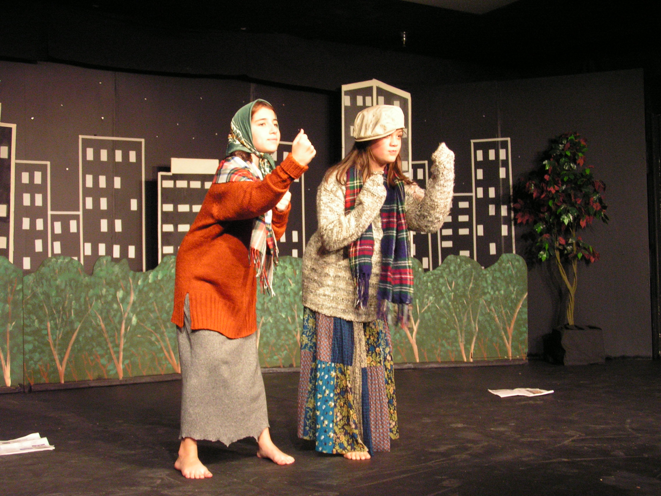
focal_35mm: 47
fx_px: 897
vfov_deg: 30.9
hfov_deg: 40.4
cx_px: 330
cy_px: 248
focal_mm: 7.8
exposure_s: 1/30
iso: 200
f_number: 2.8
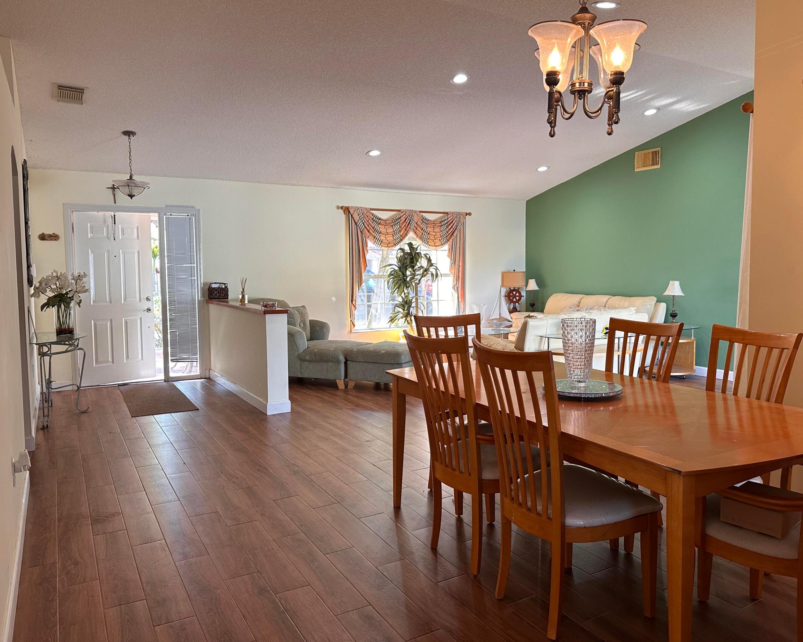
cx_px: 432
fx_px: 618
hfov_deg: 65.9
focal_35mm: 26
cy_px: 314
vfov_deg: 54.9
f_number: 1.78
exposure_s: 1/120
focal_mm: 6.86
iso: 160
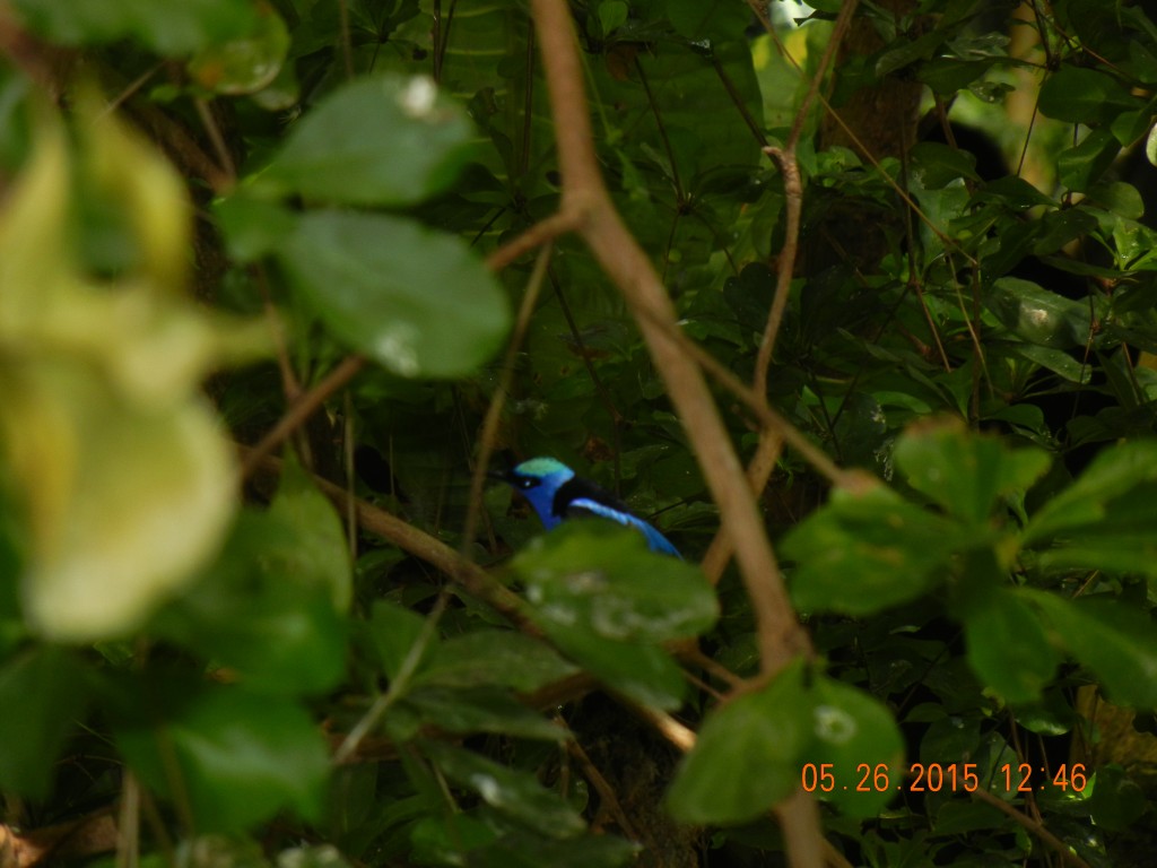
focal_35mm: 262
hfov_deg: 7.6
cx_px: 578
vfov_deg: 5.7
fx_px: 8757
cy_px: 434
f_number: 5.1
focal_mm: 47.2
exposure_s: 1/60
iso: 200
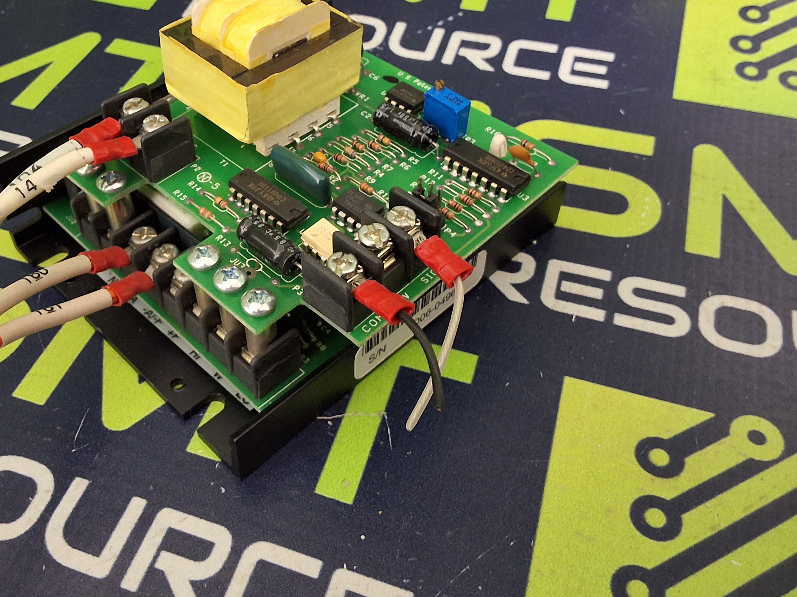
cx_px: 306
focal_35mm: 36
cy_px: 239
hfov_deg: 50.9
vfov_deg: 39.5
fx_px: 829
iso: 320
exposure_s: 1/20
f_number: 1.9
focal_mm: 2.91
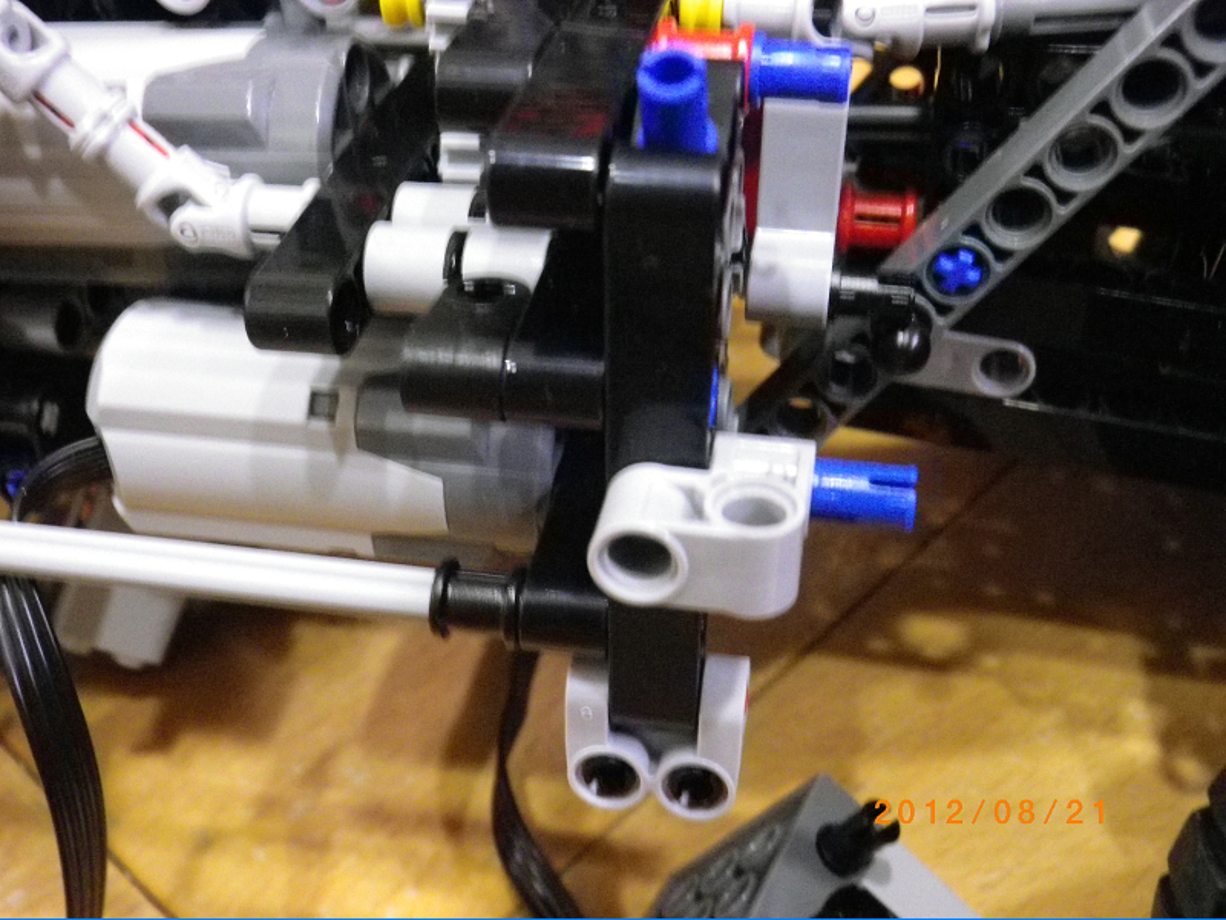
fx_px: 1452
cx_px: 613
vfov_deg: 35.1
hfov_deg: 45.8
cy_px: 460
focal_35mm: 41
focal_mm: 7.3
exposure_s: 1/6
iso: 800
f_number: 3.9
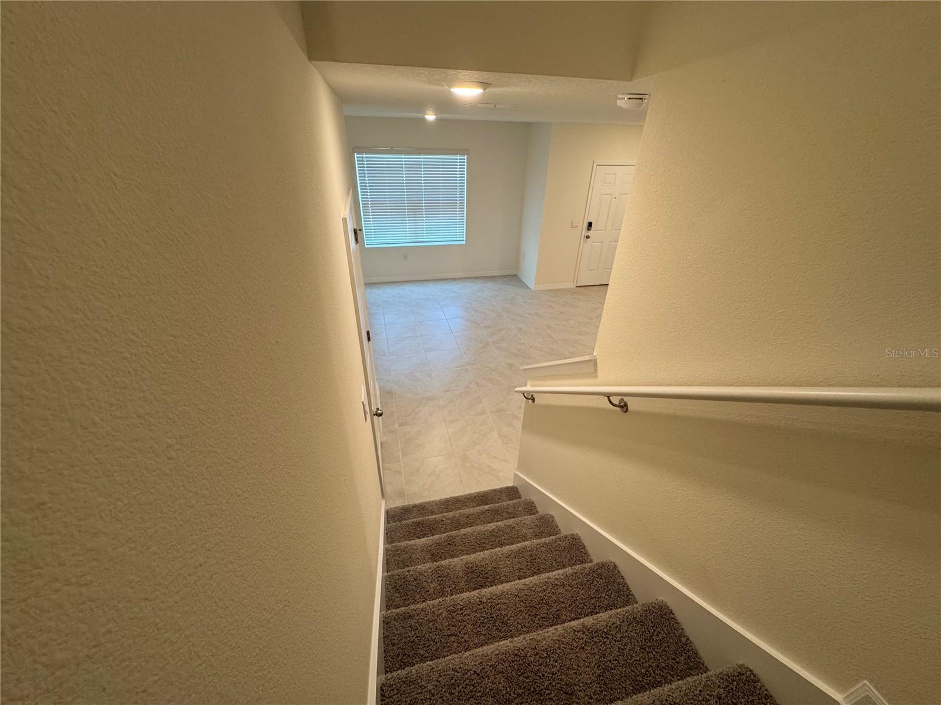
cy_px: 352
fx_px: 381
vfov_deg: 85.7
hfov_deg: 102.1
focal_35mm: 14
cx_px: 470
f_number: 2.2
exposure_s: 1/120
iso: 250
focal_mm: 2.22
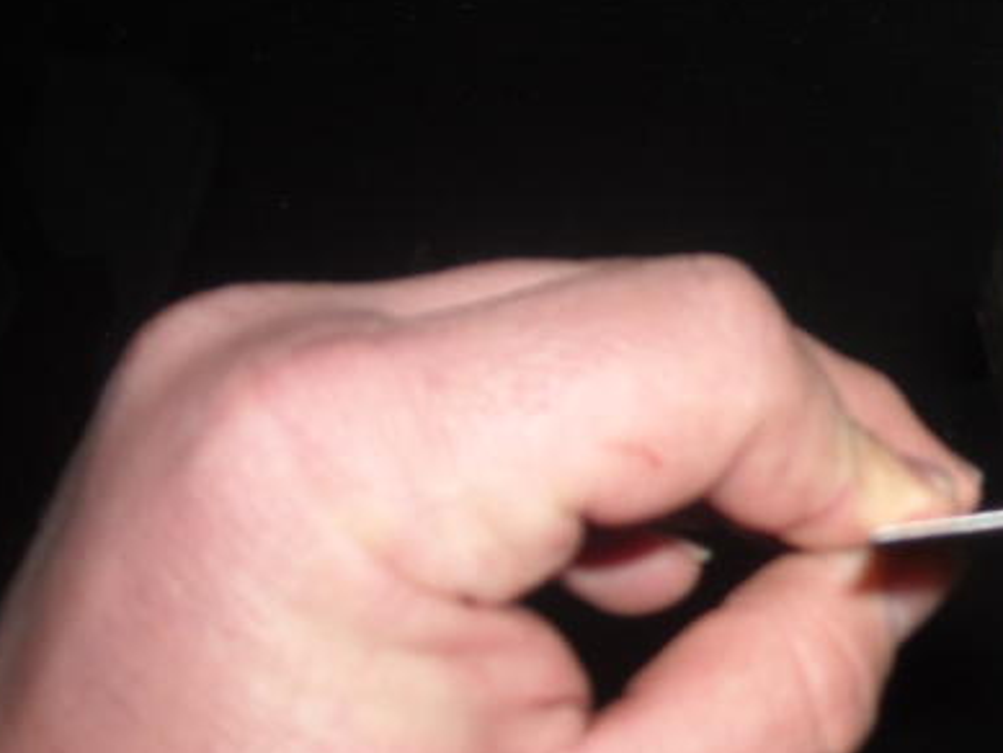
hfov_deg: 22.6
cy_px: 398
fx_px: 2348
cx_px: 1122
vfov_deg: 18.2
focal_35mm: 81
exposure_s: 1/60
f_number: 2.8
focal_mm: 5.7
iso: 64
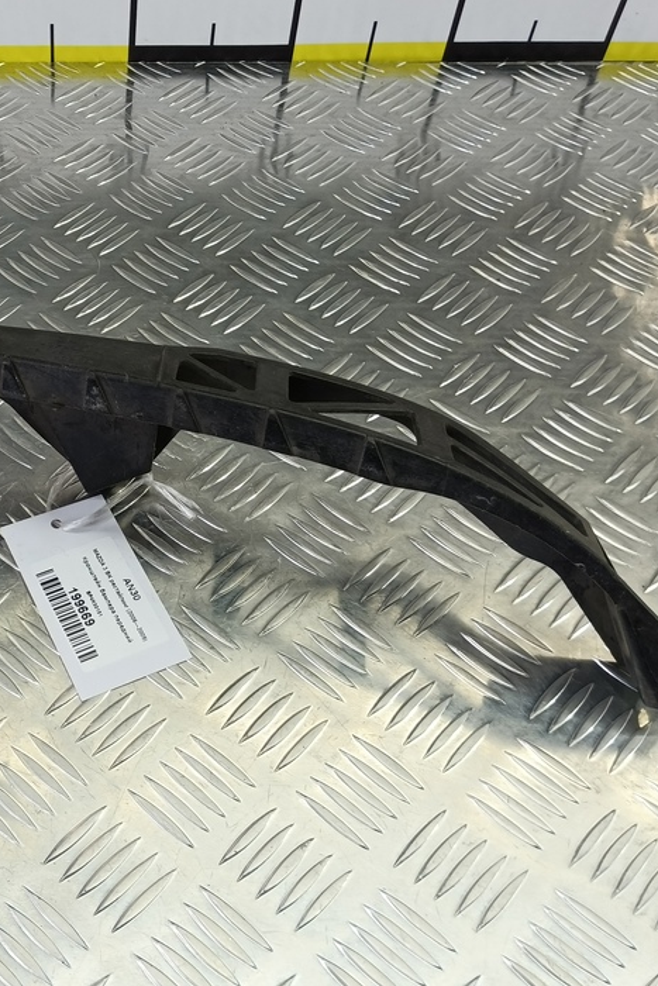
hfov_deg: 35.7
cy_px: 468
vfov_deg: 54.4
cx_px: 70
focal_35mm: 35
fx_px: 959
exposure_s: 1/50
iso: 98
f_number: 1.6
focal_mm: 4.11
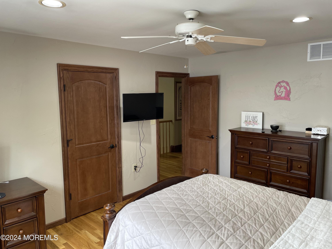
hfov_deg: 67.3
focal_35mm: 26
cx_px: 166
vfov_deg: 53.1
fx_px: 249
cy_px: 124
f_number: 1.6
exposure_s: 1/60
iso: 64
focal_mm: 4.2
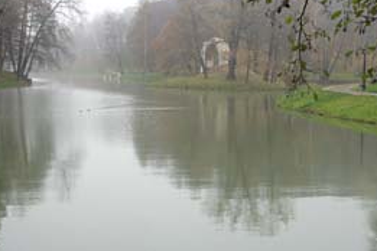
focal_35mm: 62
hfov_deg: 32.4
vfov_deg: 21.9
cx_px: 192
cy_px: 126
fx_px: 649
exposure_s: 1/400
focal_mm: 24
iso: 1600
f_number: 8
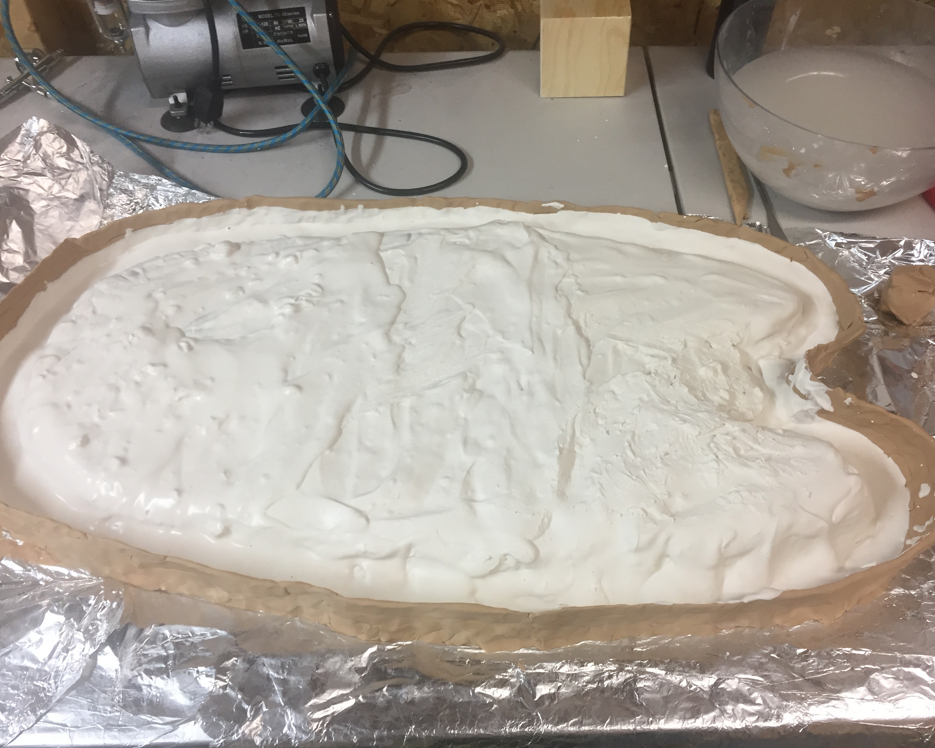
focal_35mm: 31
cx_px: 499
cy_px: 375
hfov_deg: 57.1
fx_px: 858
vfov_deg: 47.1
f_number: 2.2
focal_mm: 4.15
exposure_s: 1/30
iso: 64
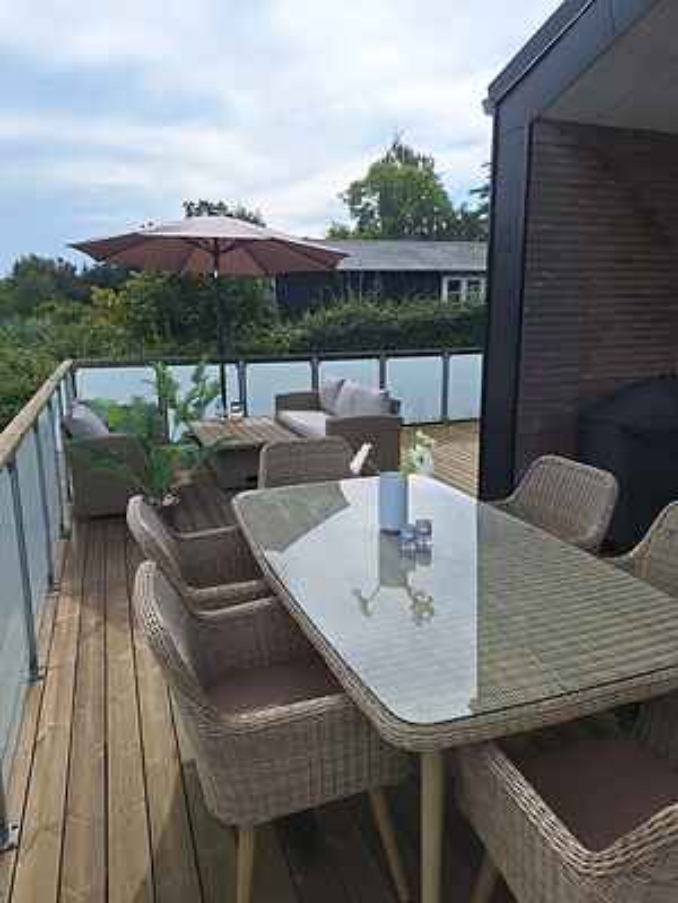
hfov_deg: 58.9
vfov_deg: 73.9
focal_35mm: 23
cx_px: 339
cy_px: 452
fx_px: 601
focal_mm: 5.54
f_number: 1.8
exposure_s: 1/3279
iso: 40
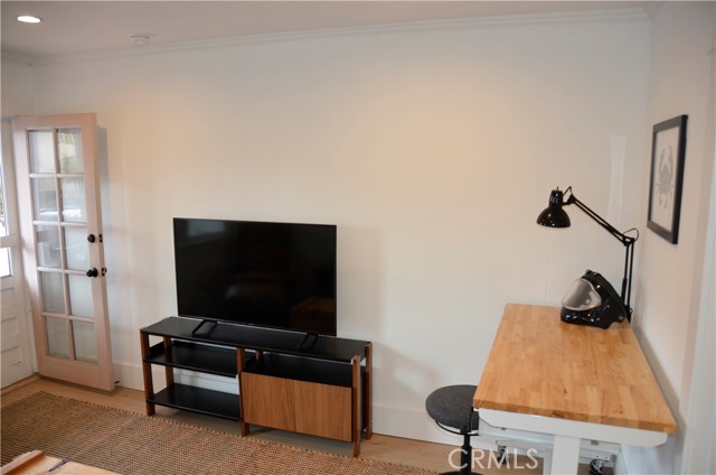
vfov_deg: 47.7
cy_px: 238
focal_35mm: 27
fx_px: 536
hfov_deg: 67.5
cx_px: 358
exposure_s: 1/80
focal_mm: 18
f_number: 3.5
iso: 400
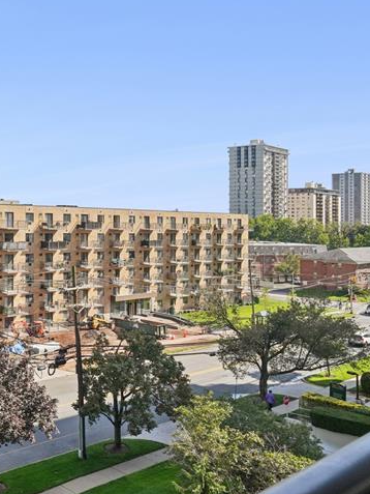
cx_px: -40
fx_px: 470
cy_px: 194
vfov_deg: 54.9
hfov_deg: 36.2
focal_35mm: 33
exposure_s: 1/640
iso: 400
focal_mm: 16
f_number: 8
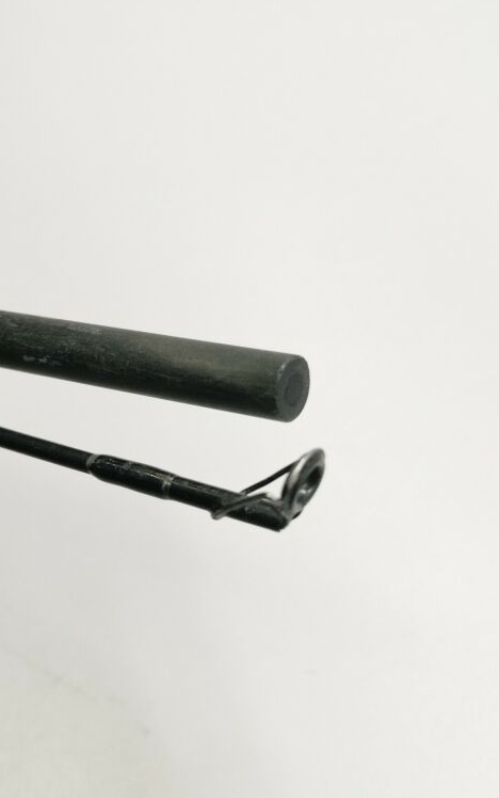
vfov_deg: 52.7
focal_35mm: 37
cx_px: 231
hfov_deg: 34.4
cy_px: 396
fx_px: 804
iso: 100
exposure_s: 1/100
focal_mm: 3.95
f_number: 1.8
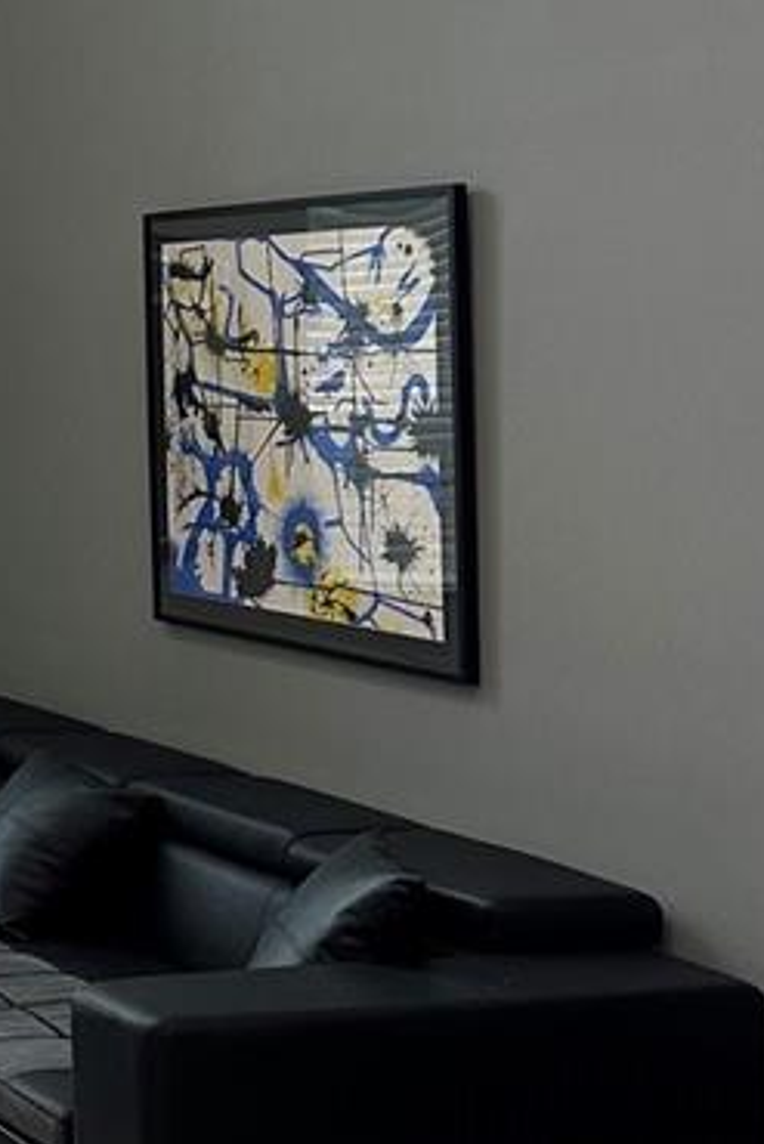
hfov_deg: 15.0
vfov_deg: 24.7
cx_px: -529
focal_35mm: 81
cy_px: 269
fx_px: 2576
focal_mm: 6.86
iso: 200
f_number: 1.78
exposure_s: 1/120
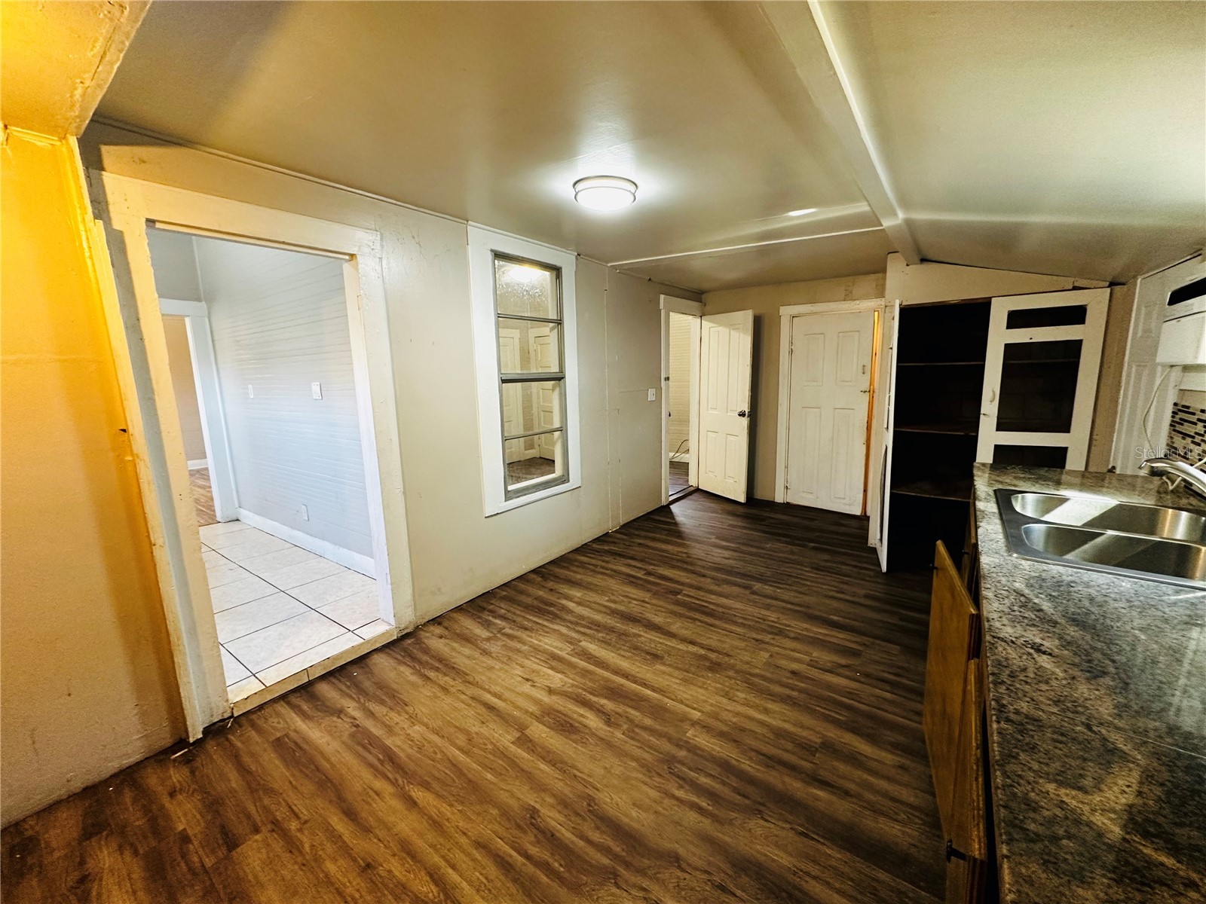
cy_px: 452
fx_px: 488
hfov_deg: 102.1
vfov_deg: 85.7
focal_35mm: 14
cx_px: 603
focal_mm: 2.22
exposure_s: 1/60
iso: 250
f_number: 2.2
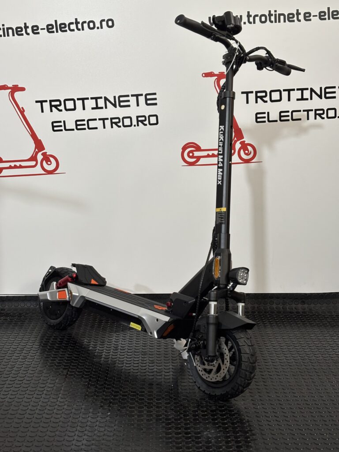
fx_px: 679
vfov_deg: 36.8
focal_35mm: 52
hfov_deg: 28.0
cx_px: 170
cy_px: 226
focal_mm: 5.96
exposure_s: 1/33
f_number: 1.6
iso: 125
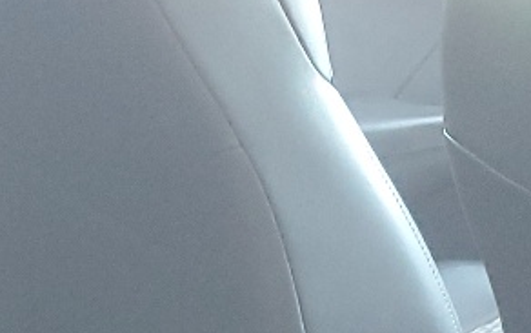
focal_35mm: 151
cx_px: 15
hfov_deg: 13.7
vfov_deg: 8.0
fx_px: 2187
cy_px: 804
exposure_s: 1/60.2
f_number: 1.5
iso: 211
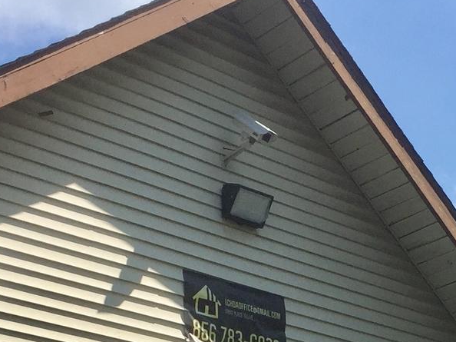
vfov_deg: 13.6
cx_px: 384
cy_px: 556
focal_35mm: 100
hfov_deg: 19.4
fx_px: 1317
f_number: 2.2
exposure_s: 1/2326
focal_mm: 4.15
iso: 32
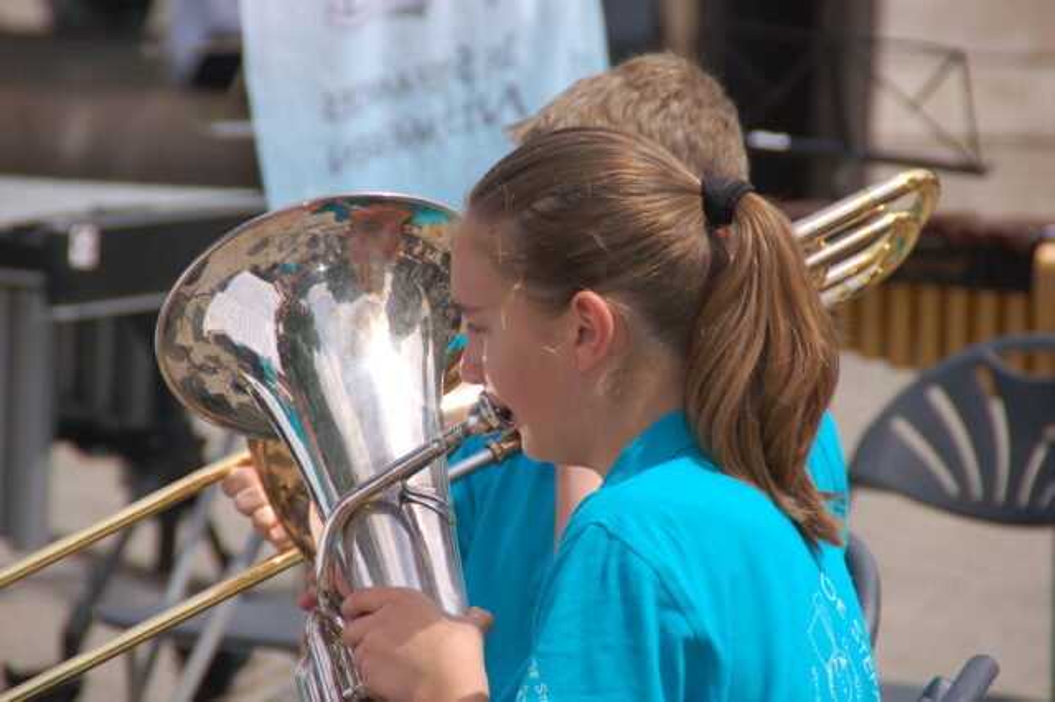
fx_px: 8787
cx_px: 528
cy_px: 351
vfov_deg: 4.6
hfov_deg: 6.9
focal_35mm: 300
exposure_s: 1/500
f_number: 9
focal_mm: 200
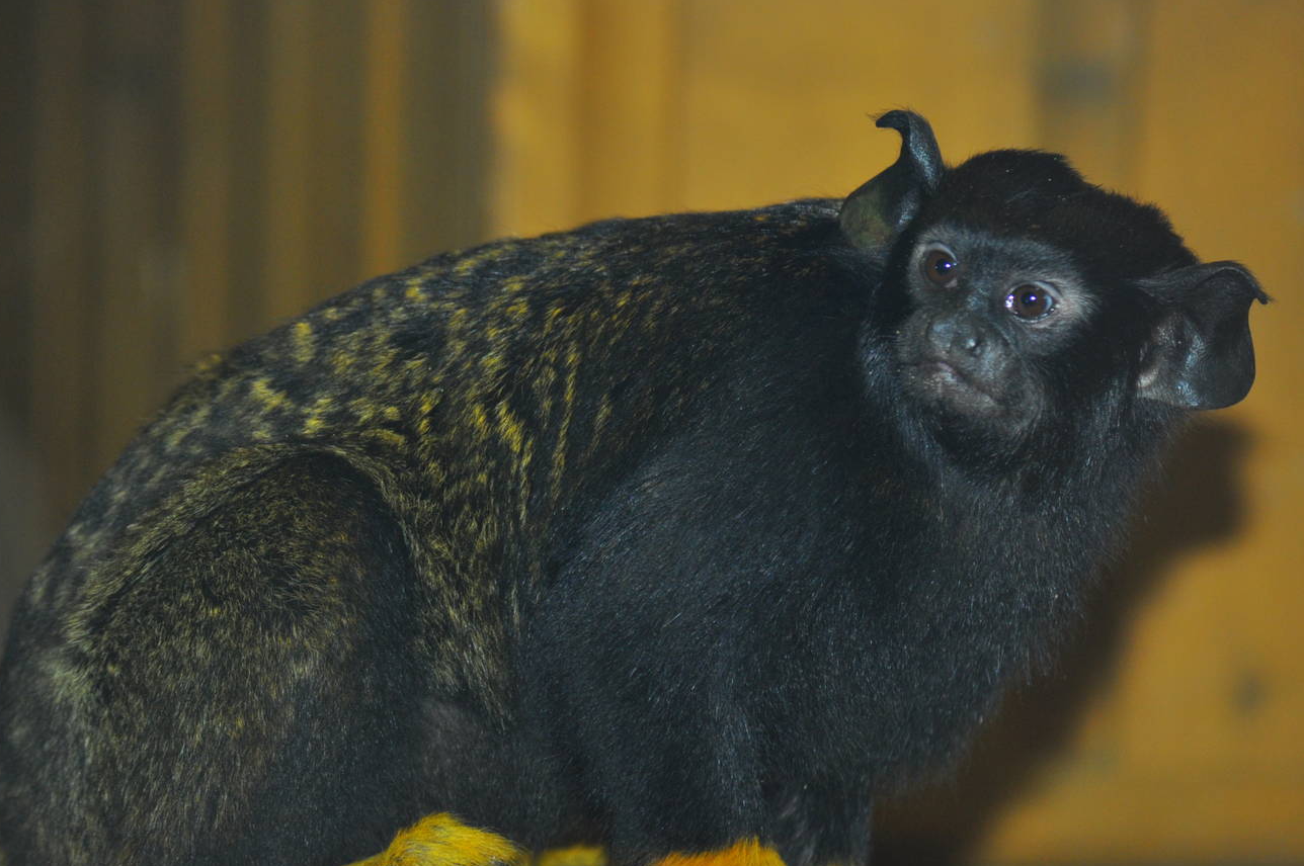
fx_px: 6875
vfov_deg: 7.2
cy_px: 470
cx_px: 617
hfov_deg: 10.8
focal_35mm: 190
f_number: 5.6
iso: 500
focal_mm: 102
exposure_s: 1/60
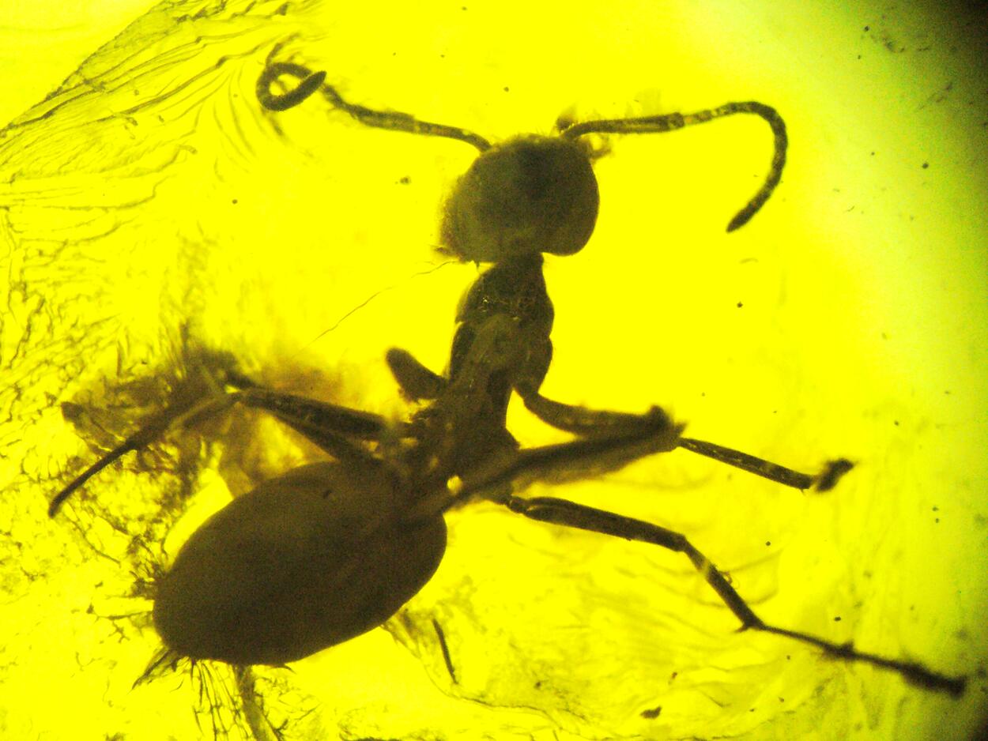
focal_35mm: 84
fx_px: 2398
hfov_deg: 23.3
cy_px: 370
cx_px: 494
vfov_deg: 17.6
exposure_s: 1/400
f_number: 4.4
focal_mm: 13.9
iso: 400
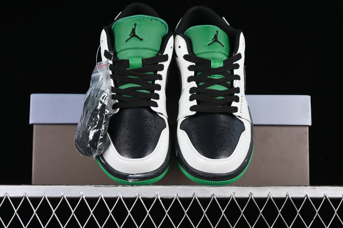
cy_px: 114
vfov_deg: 18.2
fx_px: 715
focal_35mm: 75
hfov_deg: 27.0
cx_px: 172
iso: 160
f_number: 6.3
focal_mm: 50
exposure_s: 1/60
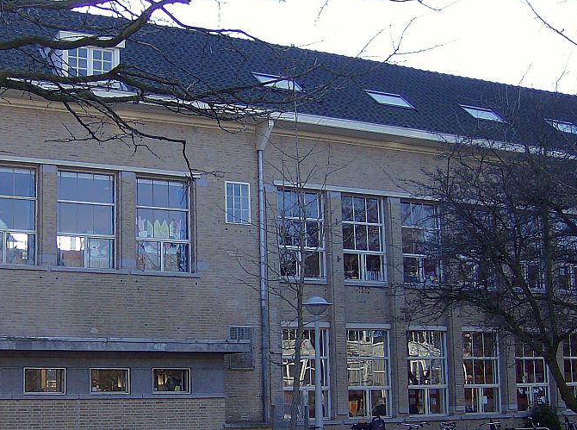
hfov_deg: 34.5
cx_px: 169
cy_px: 254
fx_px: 914
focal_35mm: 55
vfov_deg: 26.4
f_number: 2.8
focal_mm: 6
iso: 100
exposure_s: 1/432
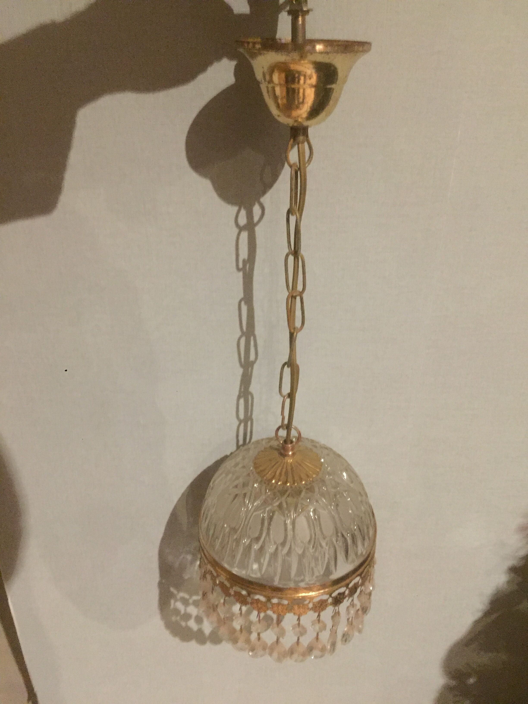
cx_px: 264
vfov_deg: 61.7
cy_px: 352
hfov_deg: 48.2
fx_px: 590
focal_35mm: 29
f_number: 2.2
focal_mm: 4.15
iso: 500
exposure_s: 1/17
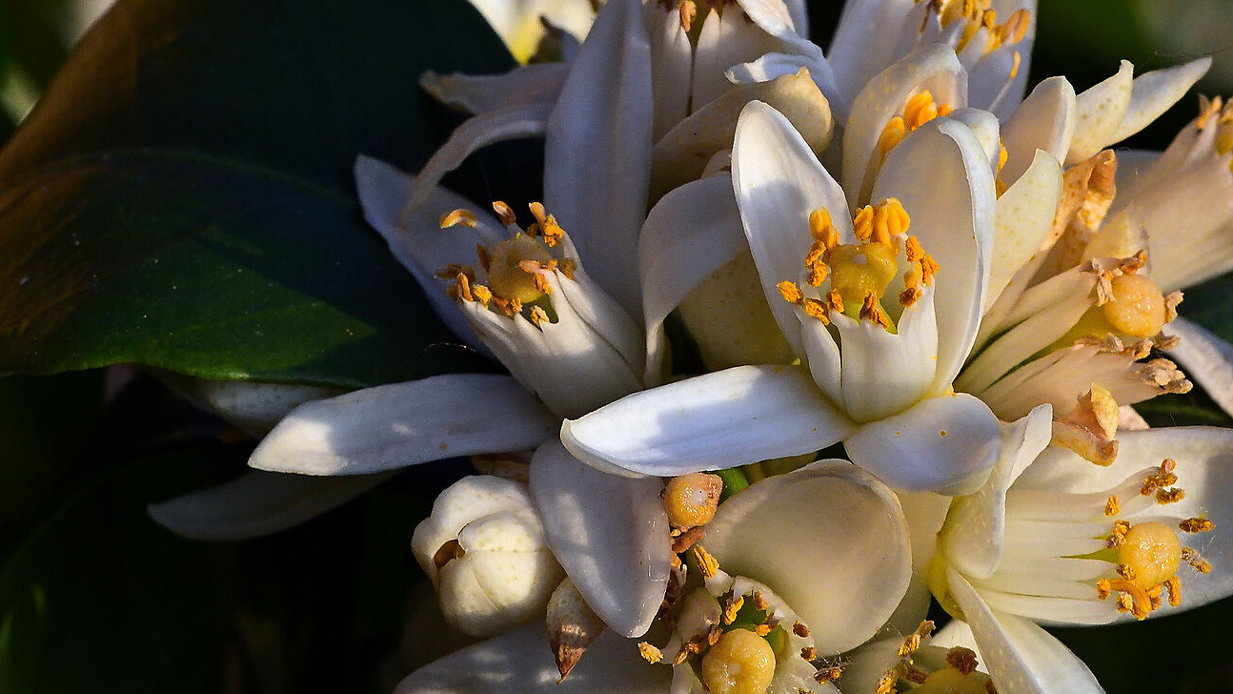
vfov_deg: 4.0
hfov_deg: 7.1
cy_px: 235
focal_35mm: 305
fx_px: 9972
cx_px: 866
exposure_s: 1/250
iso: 640
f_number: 16
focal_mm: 105
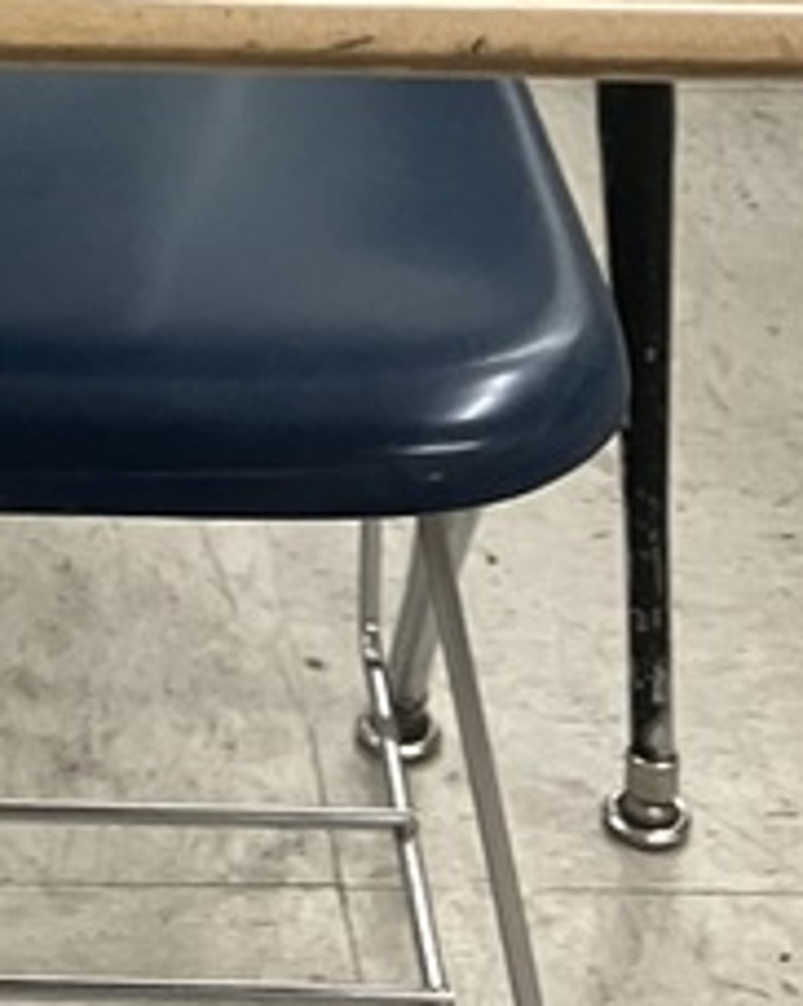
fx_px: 3659
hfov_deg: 12.3
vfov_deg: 13.8
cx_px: -119
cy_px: -865
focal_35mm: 123
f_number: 1.8
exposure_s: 1/60
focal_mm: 3.99
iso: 100
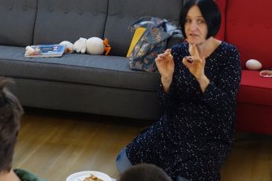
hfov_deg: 23.1
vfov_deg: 15.5
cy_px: 89
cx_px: 152
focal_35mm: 88
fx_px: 665
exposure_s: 1/13
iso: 800
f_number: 2.8
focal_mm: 16.76
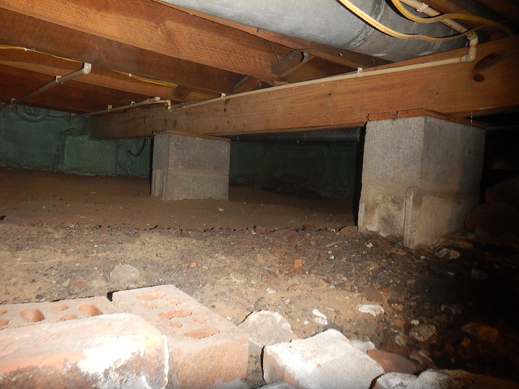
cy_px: 194
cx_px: 260
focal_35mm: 28
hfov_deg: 63.4
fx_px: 420
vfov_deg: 49.7
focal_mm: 5
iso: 400
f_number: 3.9
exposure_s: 1/30
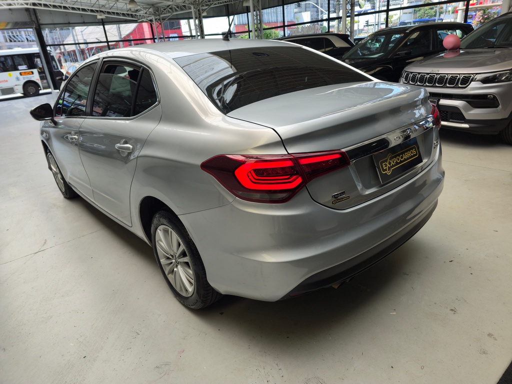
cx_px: 256
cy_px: 192
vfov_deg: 58.9
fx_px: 340
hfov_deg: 73.9
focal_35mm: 23
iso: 12
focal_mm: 6.3
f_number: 1.7
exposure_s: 1/139
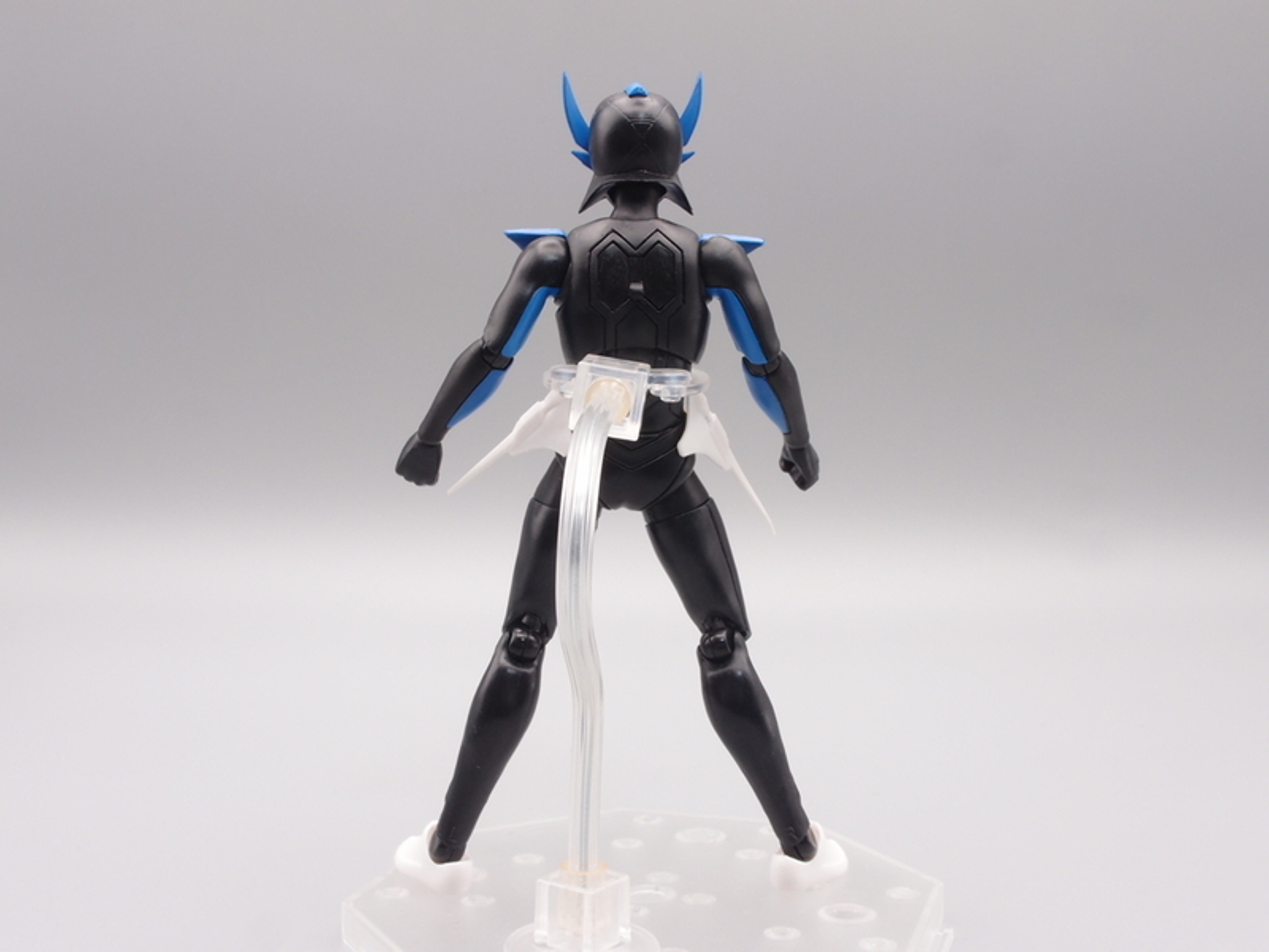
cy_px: 476
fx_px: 1686
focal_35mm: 46
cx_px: 634
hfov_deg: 41.2
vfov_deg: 31.5
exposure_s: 1/5
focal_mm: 9.87
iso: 100
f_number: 8
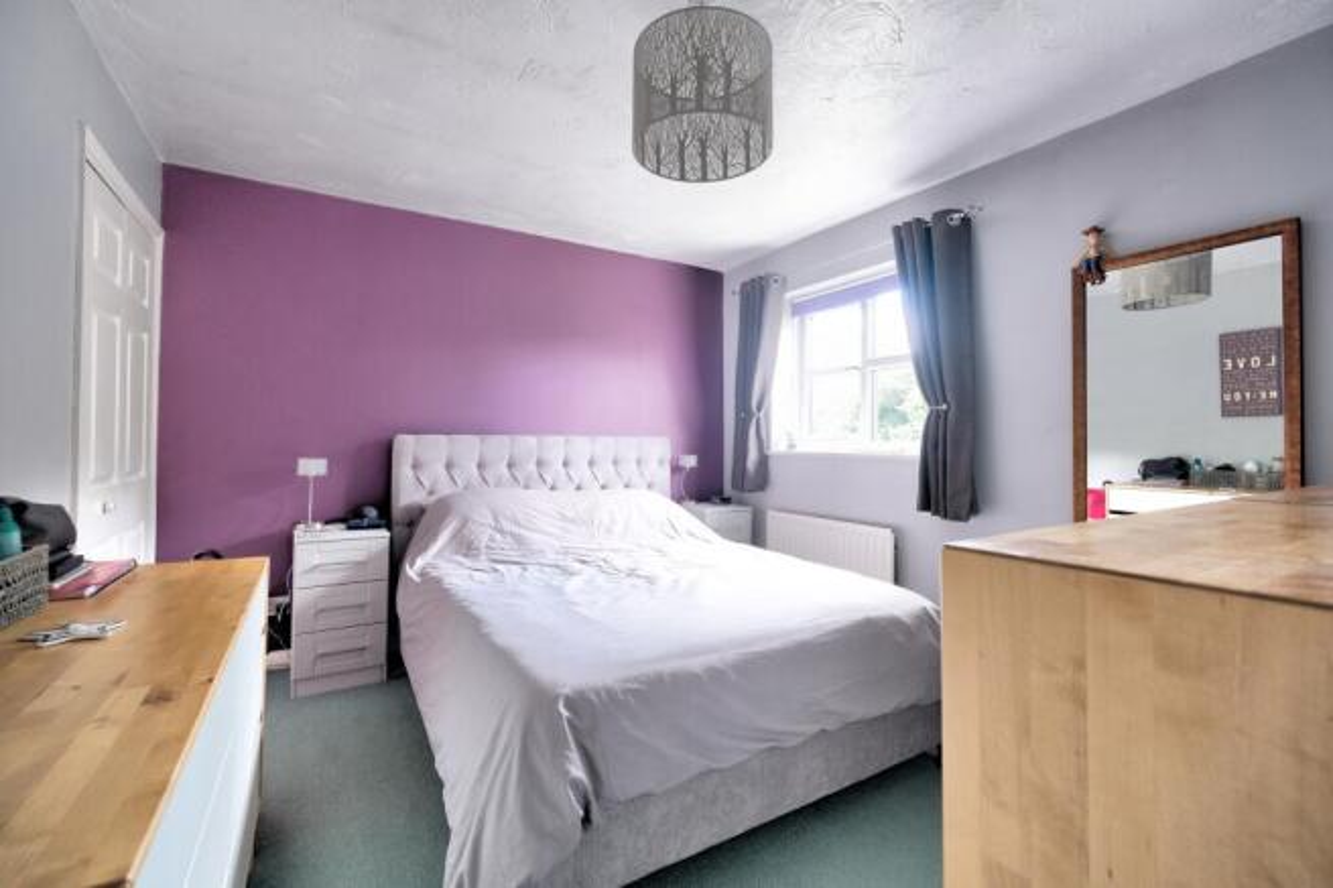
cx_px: 666
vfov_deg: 77.3
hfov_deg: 100.4
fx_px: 555
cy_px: 444
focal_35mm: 15
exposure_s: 1/15
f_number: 4
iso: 500
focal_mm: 10
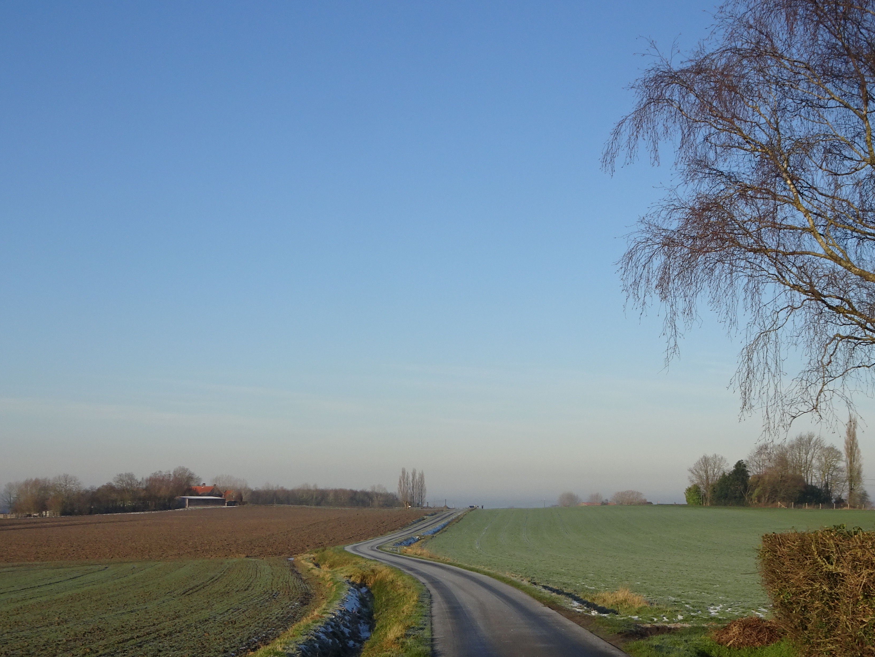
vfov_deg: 27.9
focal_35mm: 52
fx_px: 1315
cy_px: 413
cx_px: 495
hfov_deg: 36.8
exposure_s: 1/640
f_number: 4
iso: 80
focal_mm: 5.98
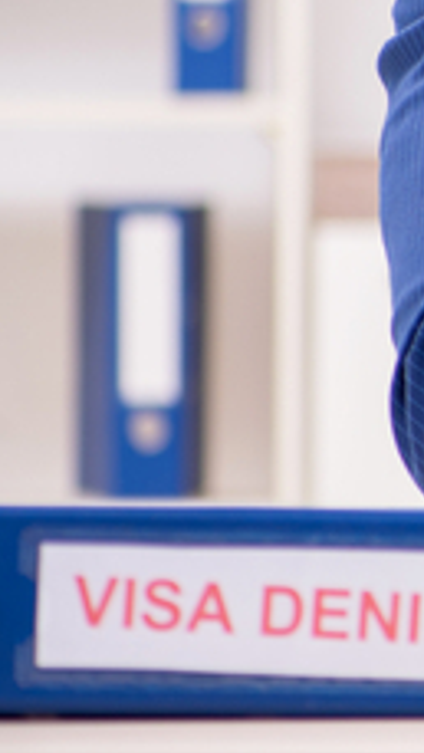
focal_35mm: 480
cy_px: -46
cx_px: 1551
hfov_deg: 2.5
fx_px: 9583
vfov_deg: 4.5
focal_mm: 105
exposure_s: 1/100
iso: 100
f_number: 5
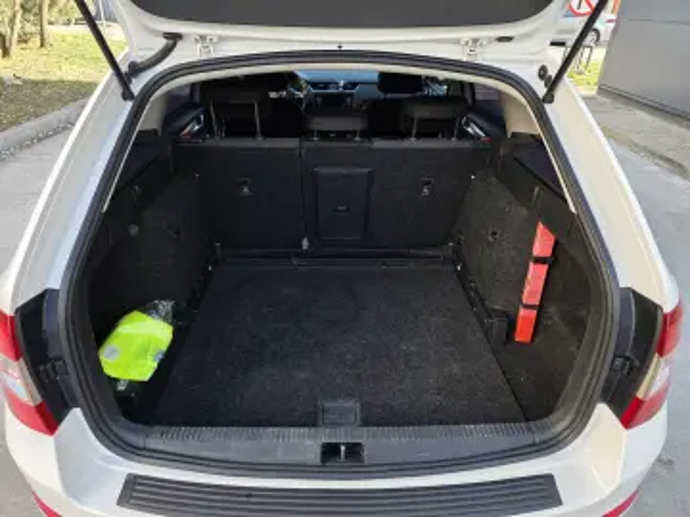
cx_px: 345
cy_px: 258
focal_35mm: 23
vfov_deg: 58.9
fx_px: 458
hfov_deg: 73.9
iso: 32
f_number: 1.7
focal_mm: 6.3
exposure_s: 1/180
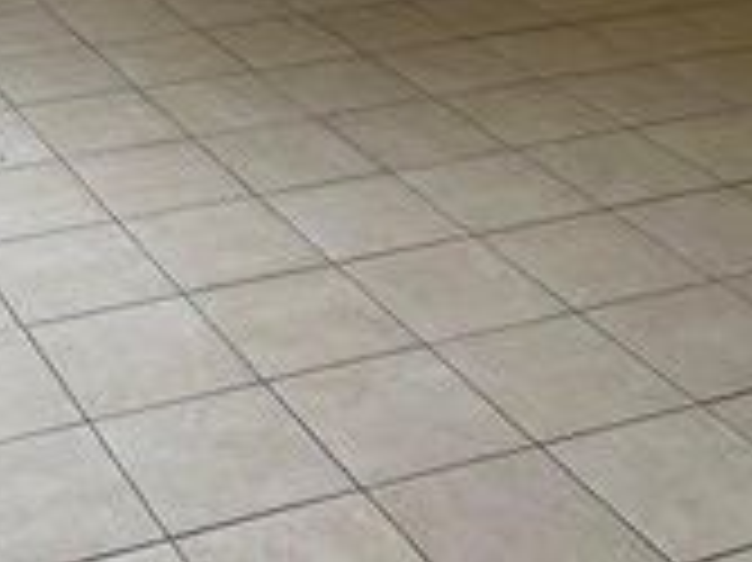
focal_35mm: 78
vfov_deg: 17.1
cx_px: 81
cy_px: -277
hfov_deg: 24.4
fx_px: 1693
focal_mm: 5.1
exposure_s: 1/120
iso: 64
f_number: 1.6
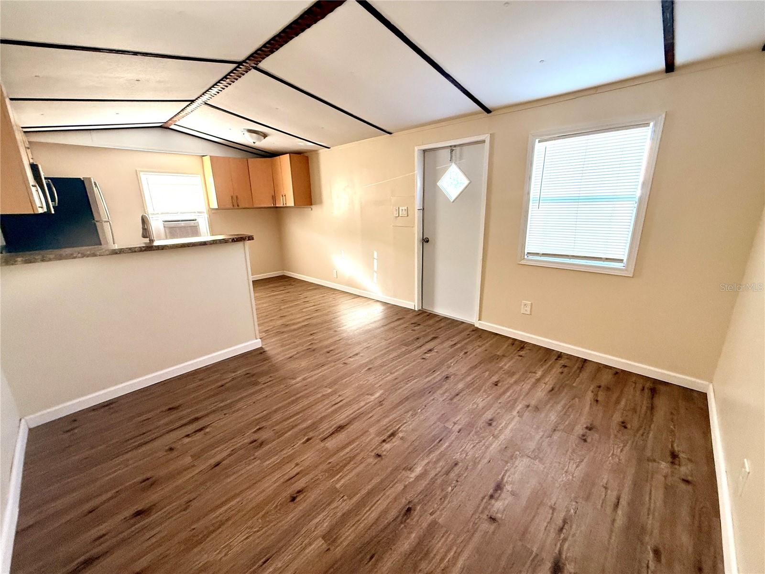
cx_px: 382
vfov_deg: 85.7
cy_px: 287
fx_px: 309
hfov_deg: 102.1
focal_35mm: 14
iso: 200
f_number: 2.2
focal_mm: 2.22
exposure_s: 1/99
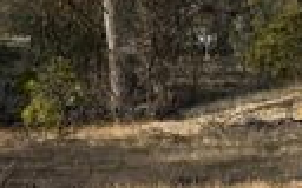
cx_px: 585
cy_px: 41
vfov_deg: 13.2
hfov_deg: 16.5
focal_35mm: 99
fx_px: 815
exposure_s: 1/2907
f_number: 1.78
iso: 80
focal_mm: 6.76
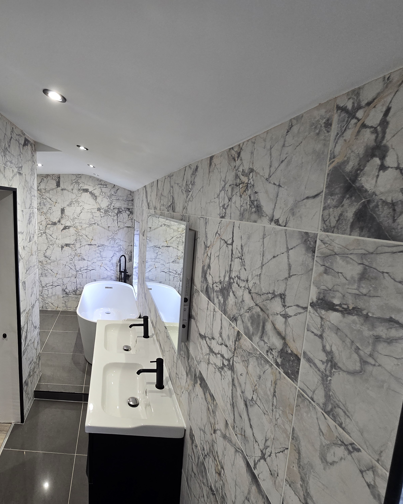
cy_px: 252
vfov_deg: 89.6
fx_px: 253
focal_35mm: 17
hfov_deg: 70.6
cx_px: 90
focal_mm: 2.2
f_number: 2.2
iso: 160
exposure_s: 1/60
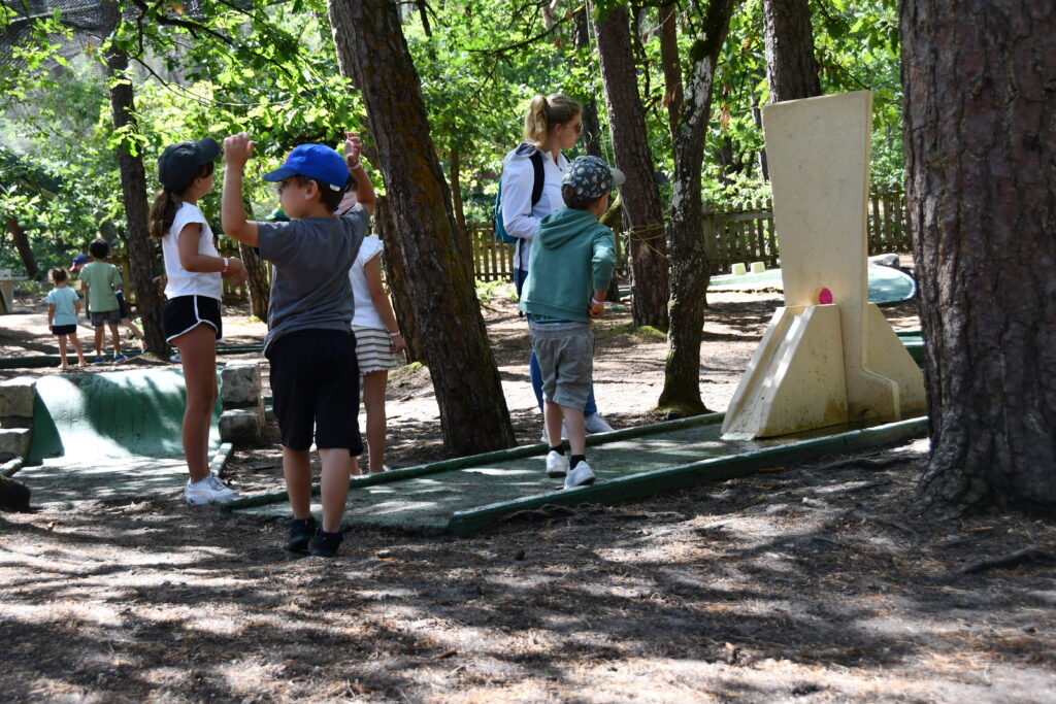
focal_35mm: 60
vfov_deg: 22.6
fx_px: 1760
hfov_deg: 33.4
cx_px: 528
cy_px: 352
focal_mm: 40
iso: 320
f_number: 5.6
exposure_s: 1/250
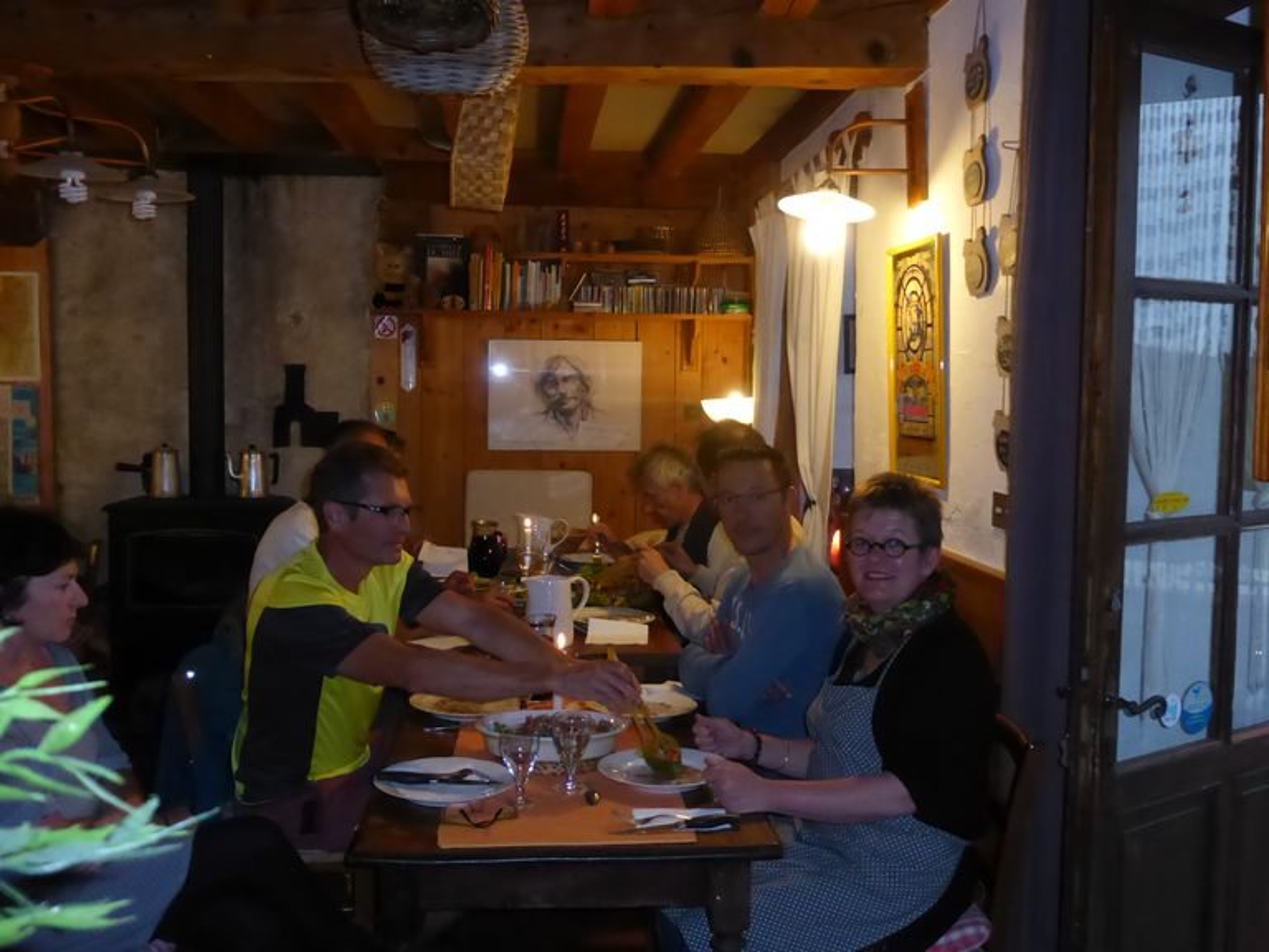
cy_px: 476
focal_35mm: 34
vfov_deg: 41.8
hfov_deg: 54.0
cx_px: 634
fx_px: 1246
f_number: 3.7
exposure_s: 1/60
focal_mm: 6.1
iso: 800
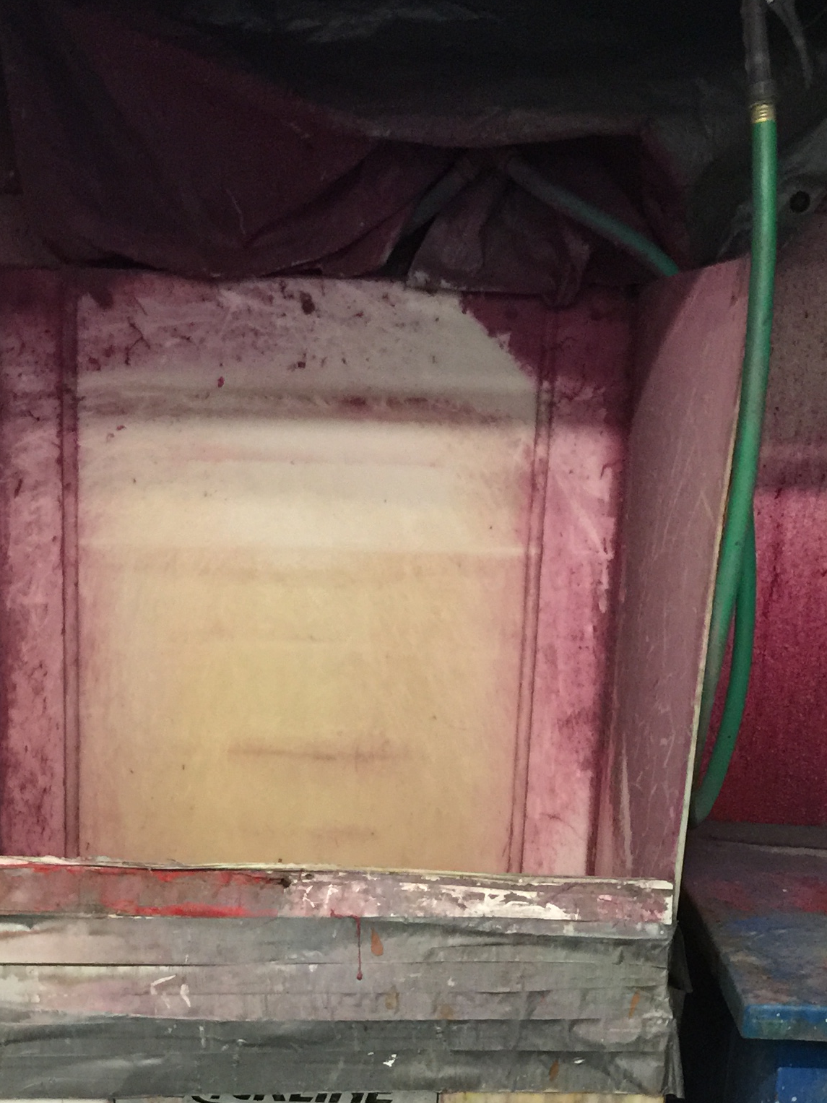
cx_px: 306
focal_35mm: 62
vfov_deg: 29.4
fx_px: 1975
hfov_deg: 23.6
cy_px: 1071
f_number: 2.2
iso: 125
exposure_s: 1/8
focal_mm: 4.15
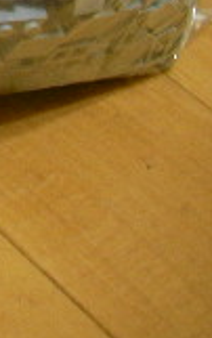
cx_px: -458
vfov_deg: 12.5
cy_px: -160
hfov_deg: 7.2
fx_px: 1475
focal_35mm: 160
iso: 200
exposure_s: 1/4.7
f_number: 3.5
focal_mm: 6.3
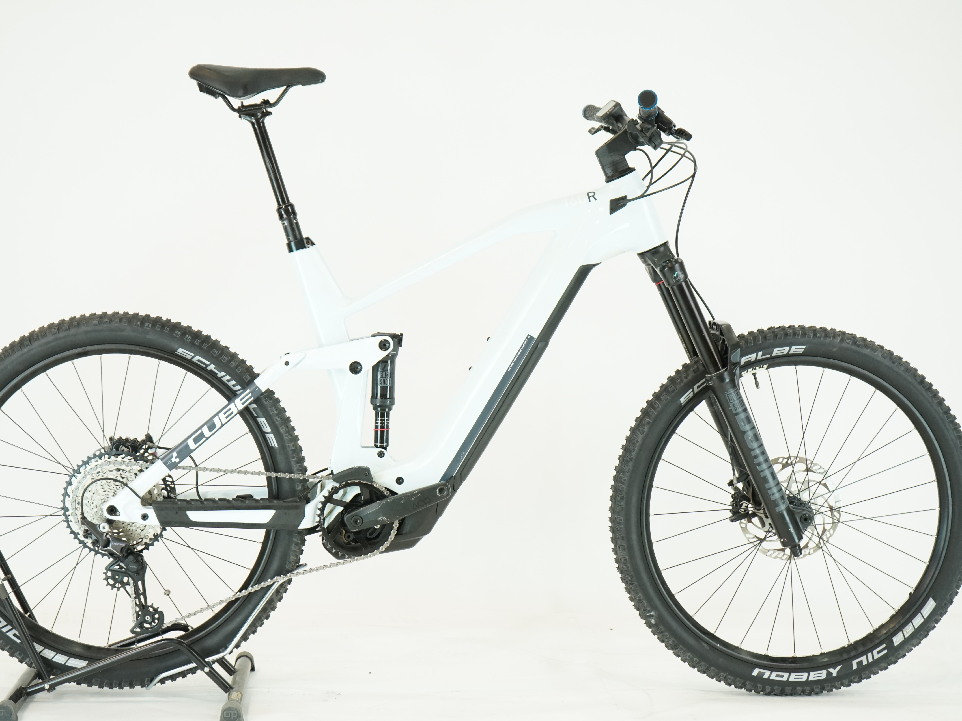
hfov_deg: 29.8
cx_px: 451
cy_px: 360
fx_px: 1806
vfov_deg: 22.6
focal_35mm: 65
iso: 1600
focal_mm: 60
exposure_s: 1/200
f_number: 5
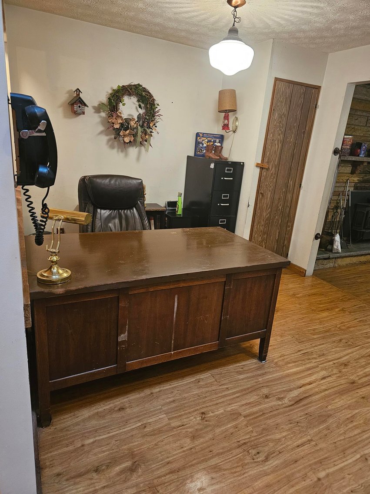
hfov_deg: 58.9
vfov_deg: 73.9
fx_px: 328
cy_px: 247
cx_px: 185
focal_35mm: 23
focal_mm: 6.3
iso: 640
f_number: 1.7
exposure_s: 1/24
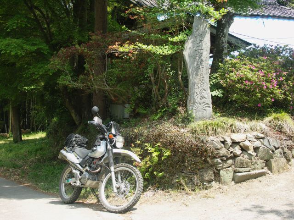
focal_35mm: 44
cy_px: 110
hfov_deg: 42.9
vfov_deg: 32.9
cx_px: 147
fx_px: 374
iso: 50
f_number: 4
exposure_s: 1/125
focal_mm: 11.4
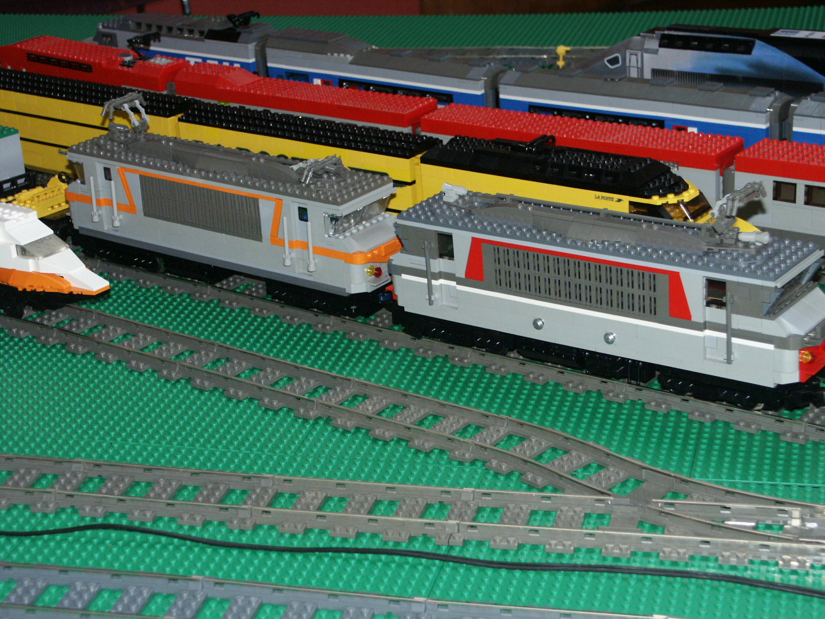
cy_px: 310
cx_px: 412
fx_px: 1668
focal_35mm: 70
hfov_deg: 27.8
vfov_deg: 21.0
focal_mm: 17.39
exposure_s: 1/60
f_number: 3.5
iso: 200
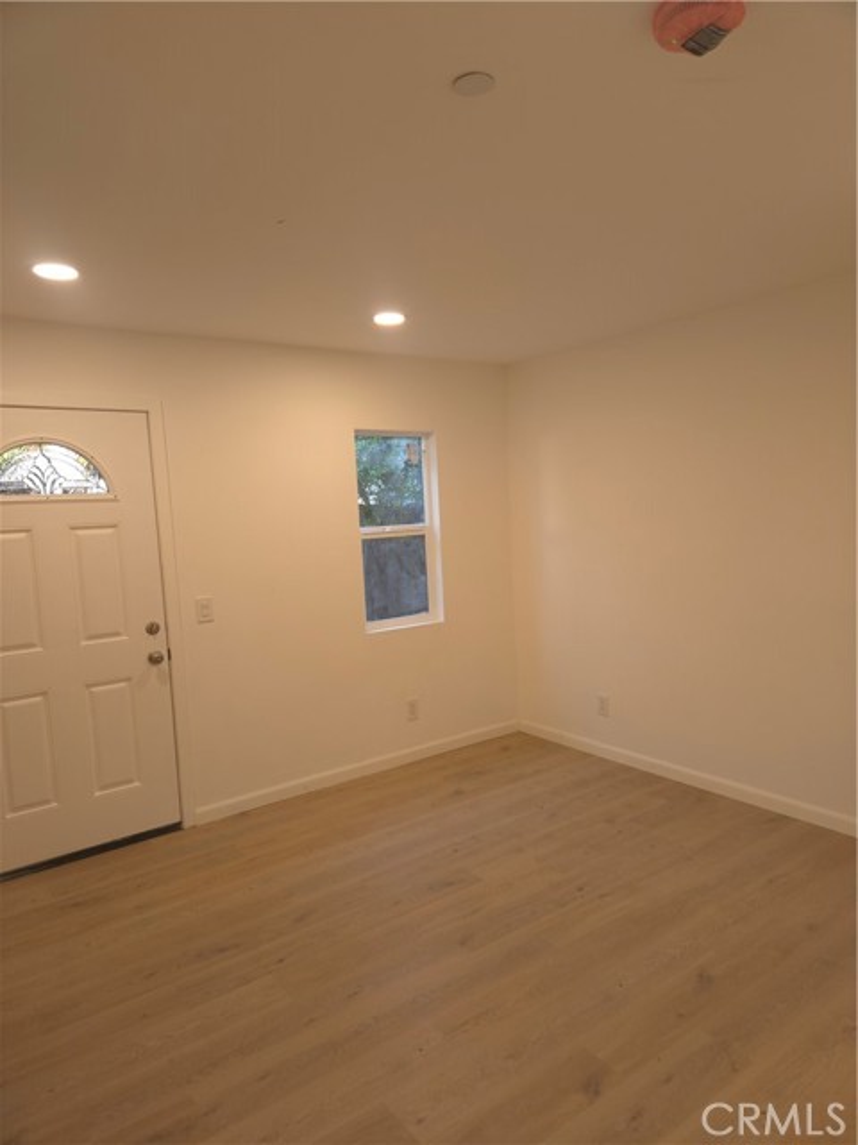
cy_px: 572
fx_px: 760
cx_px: 429
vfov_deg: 73.9
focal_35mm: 23
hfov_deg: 58.9
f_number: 1.8
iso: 50
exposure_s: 1/60
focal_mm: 5.4
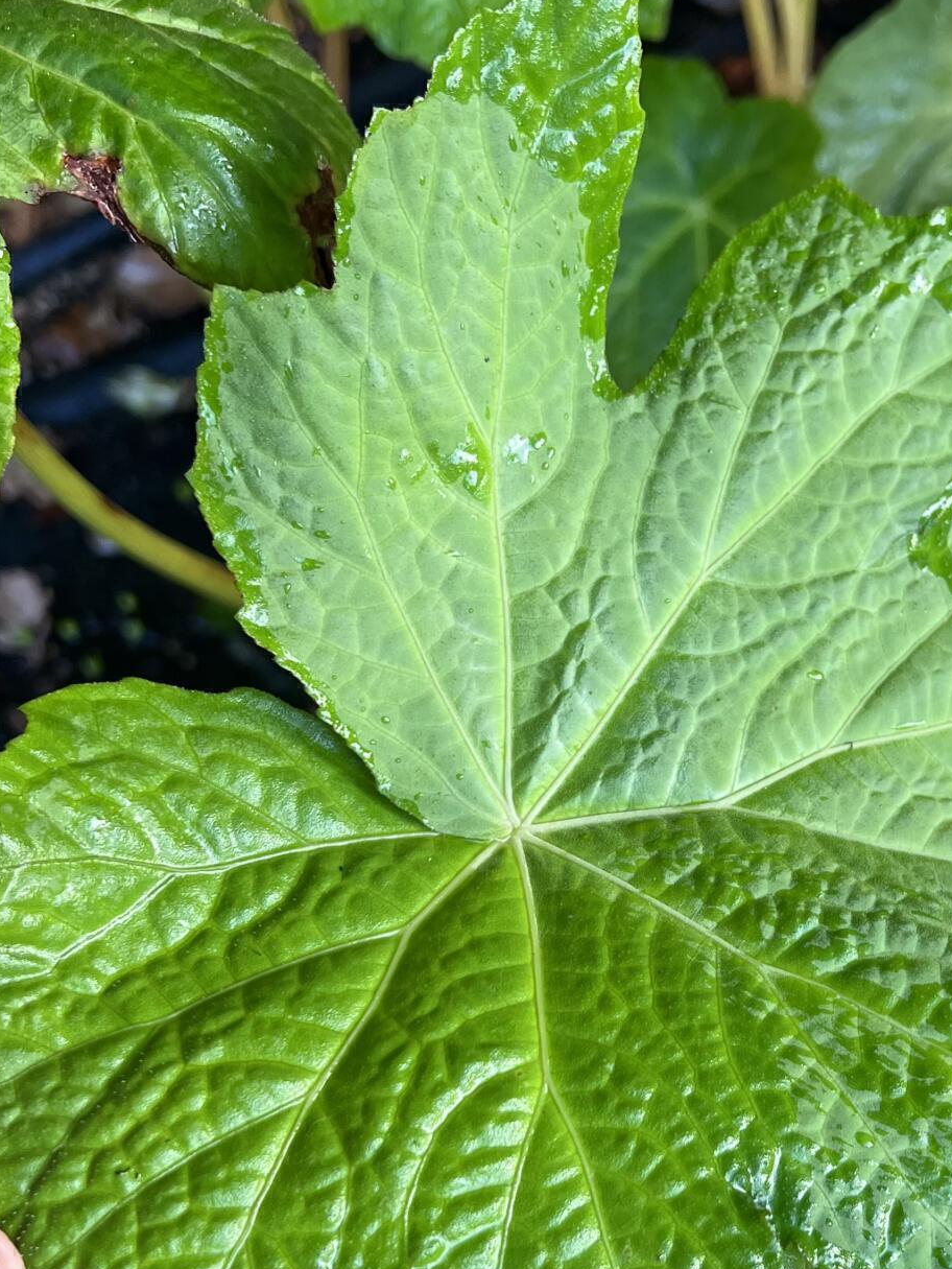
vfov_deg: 40.5
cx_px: 655
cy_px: 884
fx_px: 1686
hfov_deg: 31.2
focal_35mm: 46
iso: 125
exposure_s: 1/116
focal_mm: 5.7
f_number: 1.5
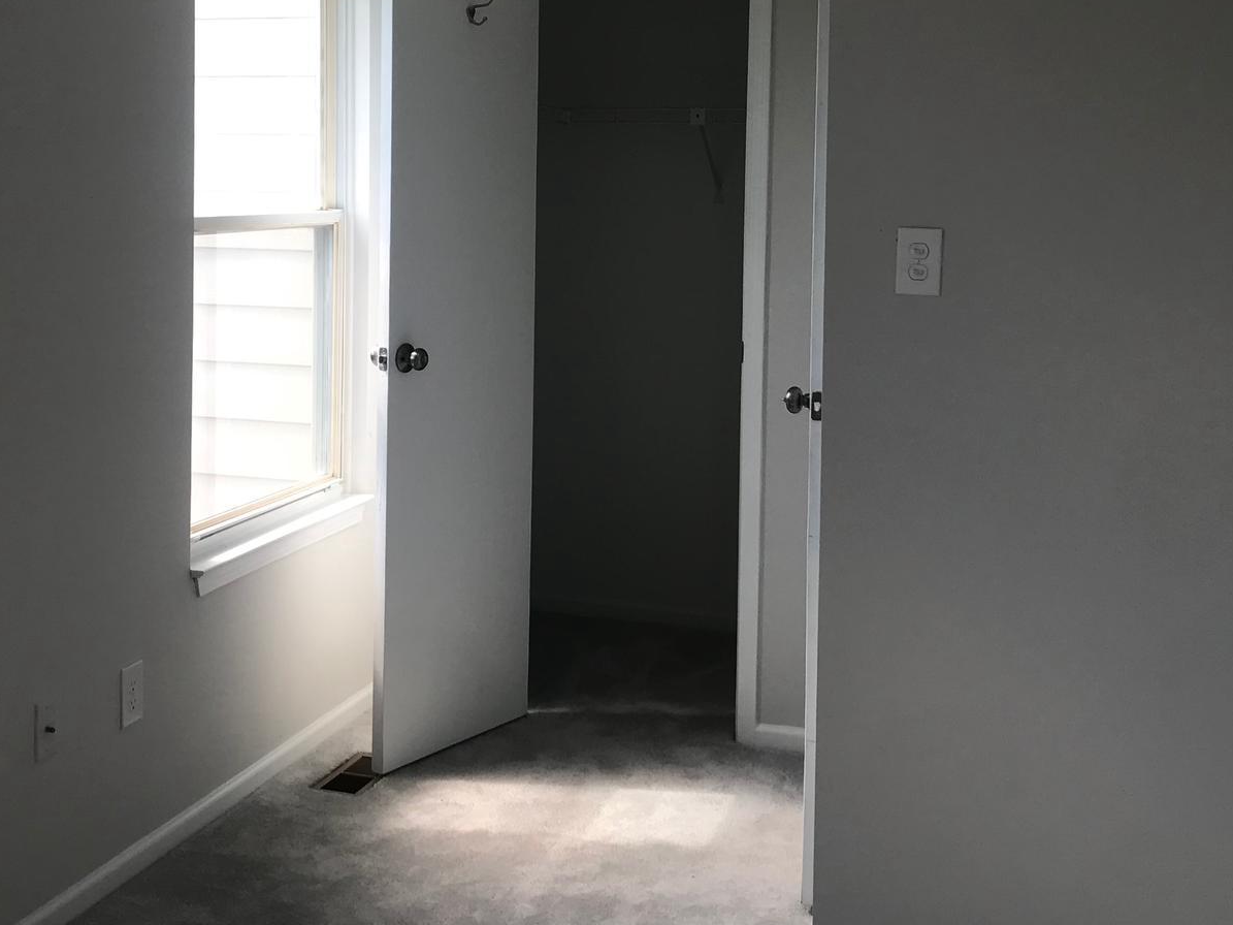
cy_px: 256
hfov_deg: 39.5
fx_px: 1710
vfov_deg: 29.9
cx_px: 489
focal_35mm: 48
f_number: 1.8
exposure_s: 1/156
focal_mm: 3.99
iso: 20
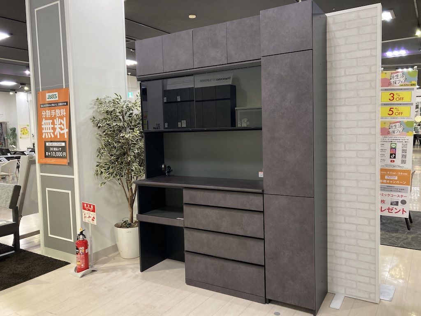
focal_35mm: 28
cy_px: 158
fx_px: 341
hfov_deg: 63.4
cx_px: 210
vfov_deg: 49.7
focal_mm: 3.99
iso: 125
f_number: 1.8
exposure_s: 1/60
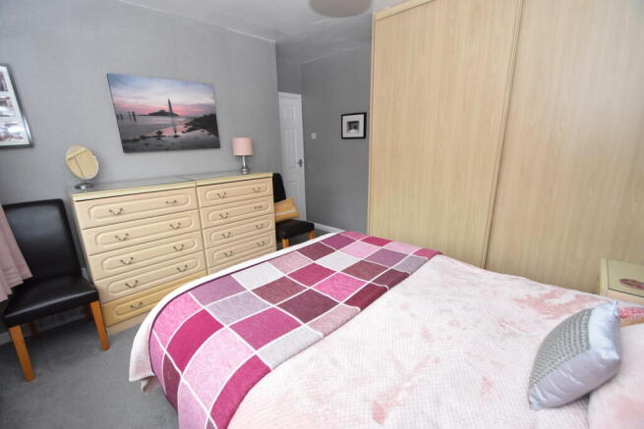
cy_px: 214
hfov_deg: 100.4
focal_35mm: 15
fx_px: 268
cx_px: 322
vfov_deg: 77.4
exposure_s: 1/100
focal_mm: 10
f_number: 5
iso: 800
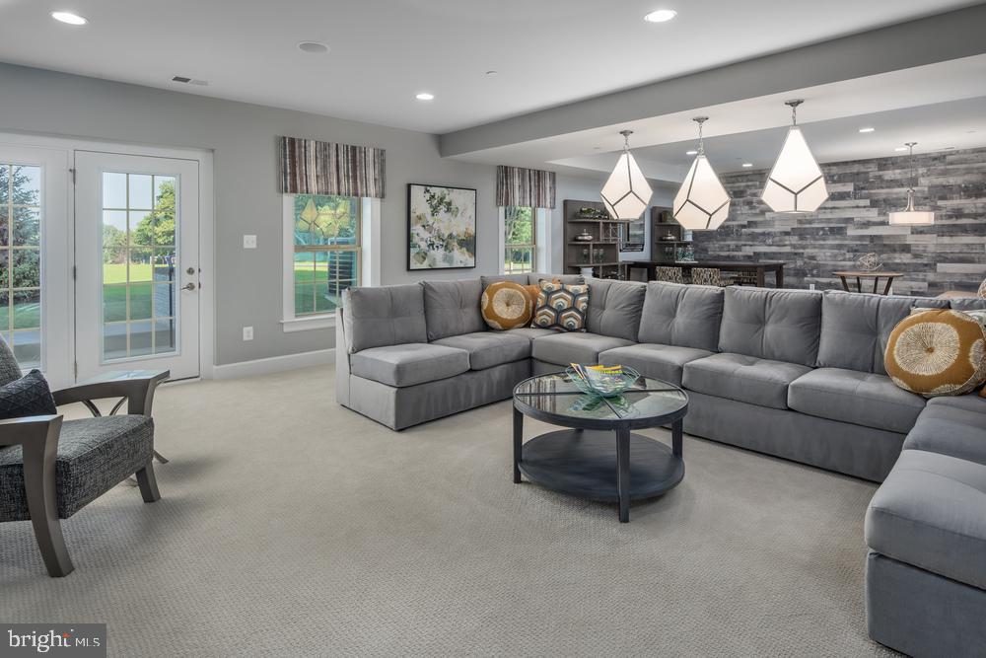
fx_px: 520
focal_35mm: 19
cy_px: 329
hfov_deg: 86.9
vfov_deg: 64.6
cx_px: 493
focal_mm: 19
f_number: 9
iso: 320
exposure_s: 1/250
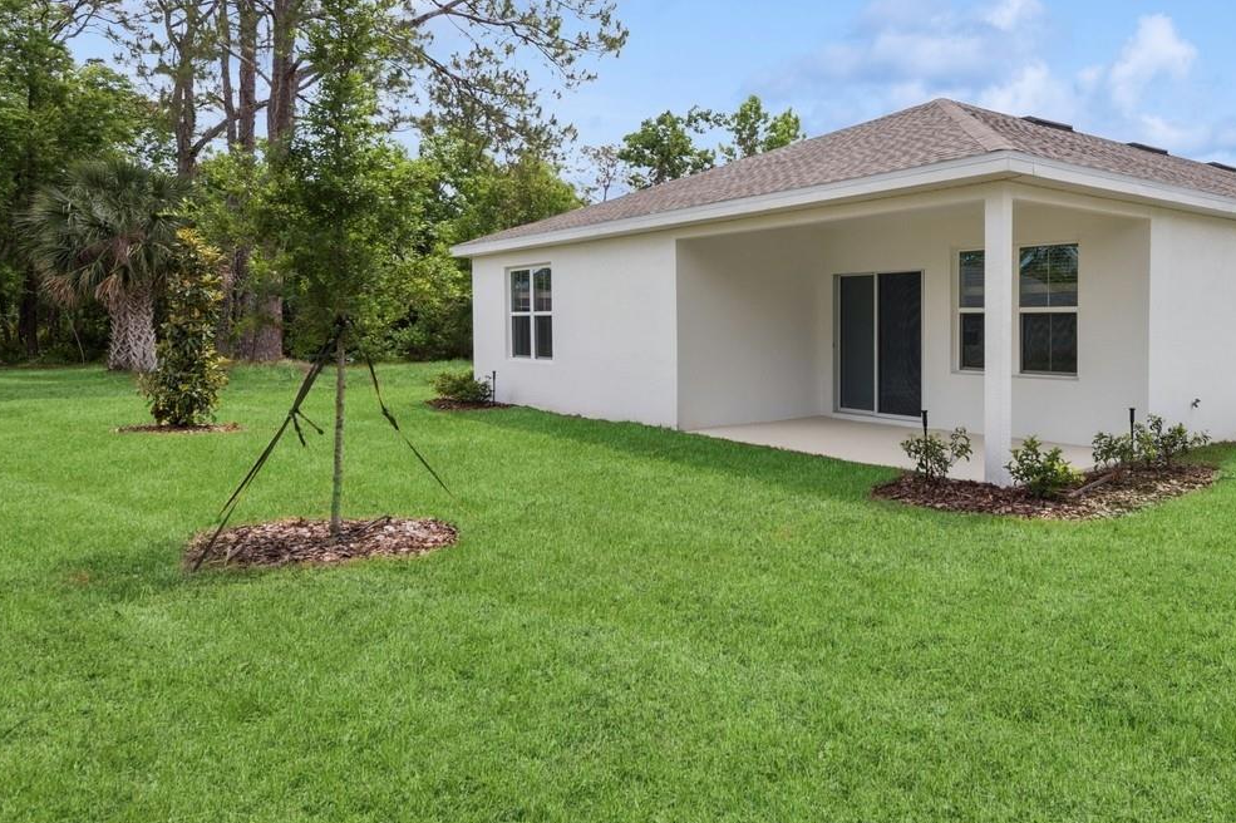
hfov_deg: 67.0
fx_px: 892
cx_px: 851
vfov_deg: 49.0
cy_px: 307
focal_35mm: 26
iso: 100
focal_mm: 16
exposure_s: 1/125
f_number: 8
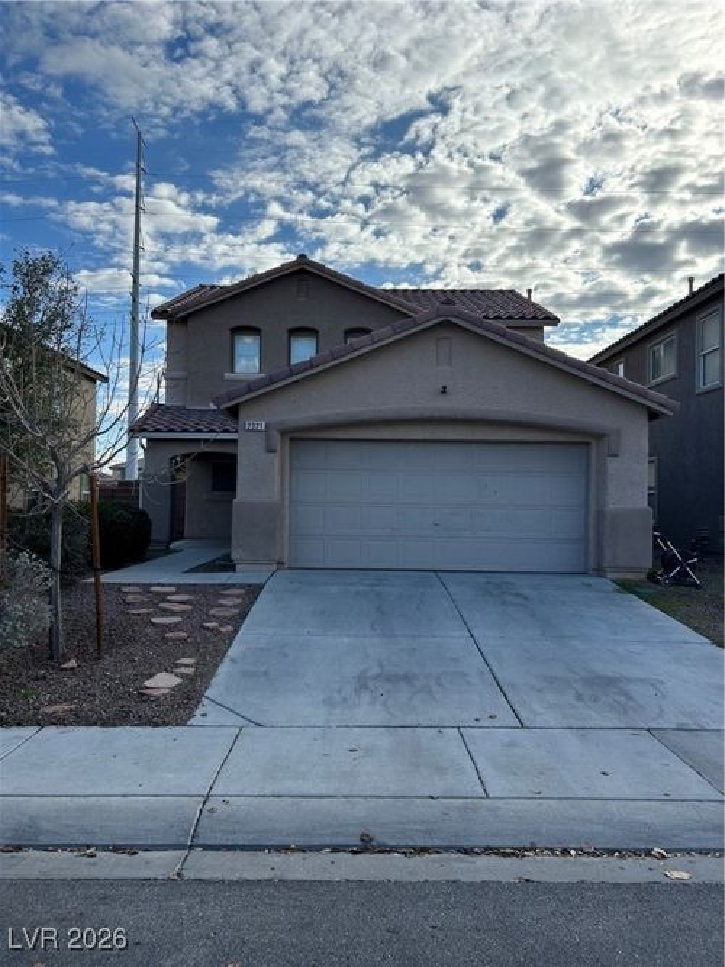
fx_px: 726
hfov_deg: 53.0
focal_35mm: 26
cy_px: 484
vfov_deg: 67.3
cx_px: 362
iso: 50
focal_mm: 5.7
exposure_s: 1/4831
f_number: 1.5
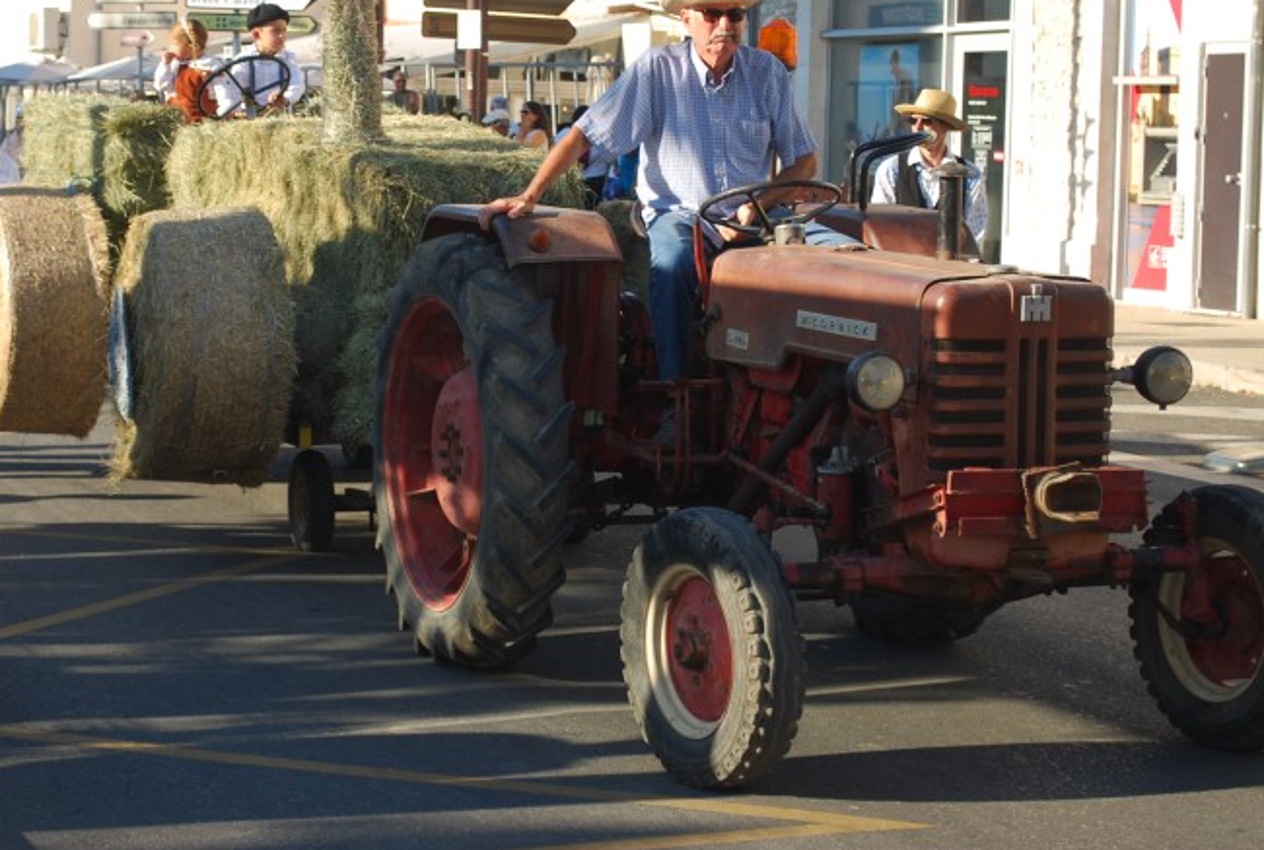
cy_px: 280
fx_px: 3263
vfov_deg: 14.8
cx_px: 448
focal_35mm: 93
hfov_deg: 21.9
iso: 100
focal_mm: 45
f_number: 5.3
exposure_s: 1/160
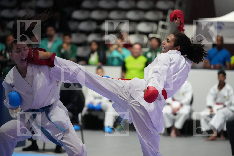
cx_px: 117
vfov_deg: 9.1
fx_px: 975
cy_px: 78
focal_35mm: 150
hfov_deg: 13.7
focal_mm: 150
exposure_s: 1/800
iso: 10000
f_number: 2.8
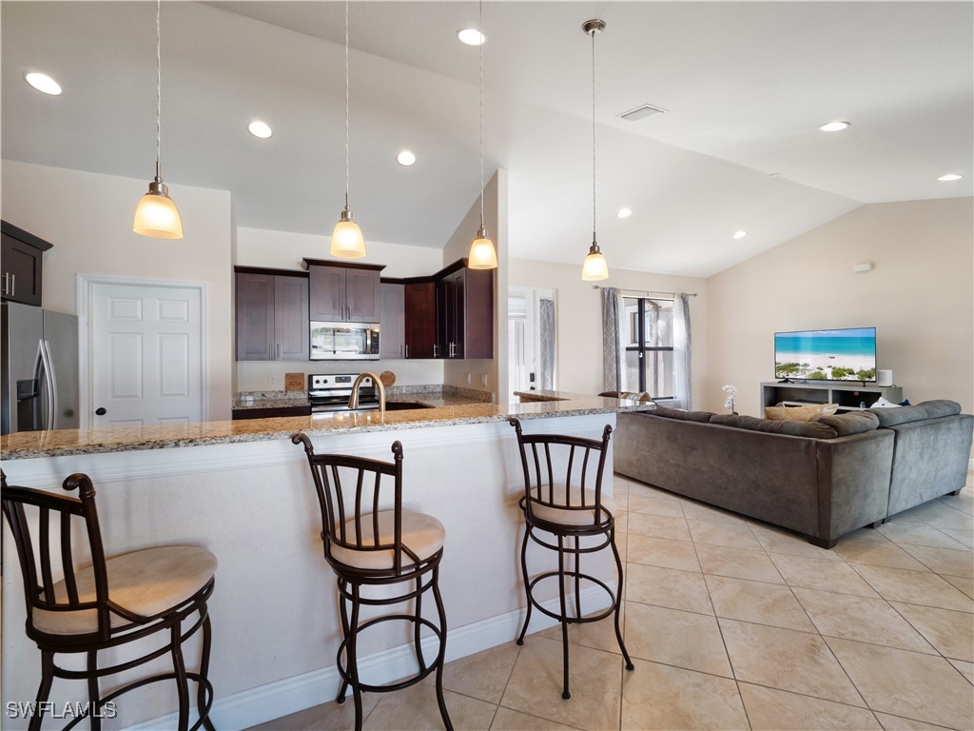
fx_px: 394
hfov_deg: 102.1
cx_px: 487
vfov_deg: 85.7
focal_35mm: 14
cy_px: 366
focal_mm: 7
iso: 200
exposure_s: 1/15
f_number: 7.1
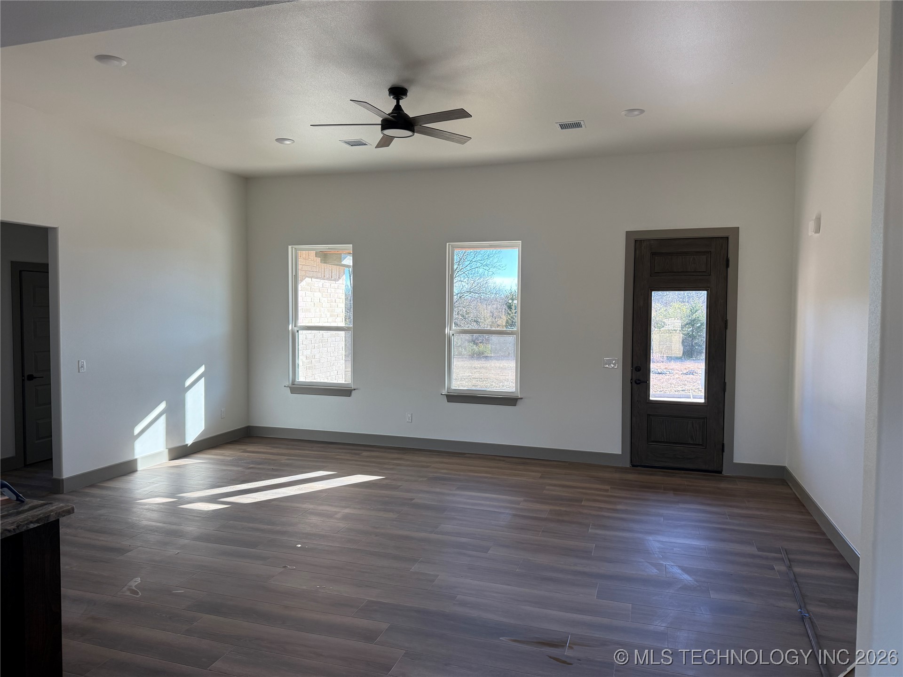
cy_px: 338
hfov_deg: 71.6
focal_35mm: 24
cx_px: 452
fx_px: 626
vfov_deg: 56.8
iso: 100
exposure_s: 1/279
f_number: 1.78
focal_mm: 6.76
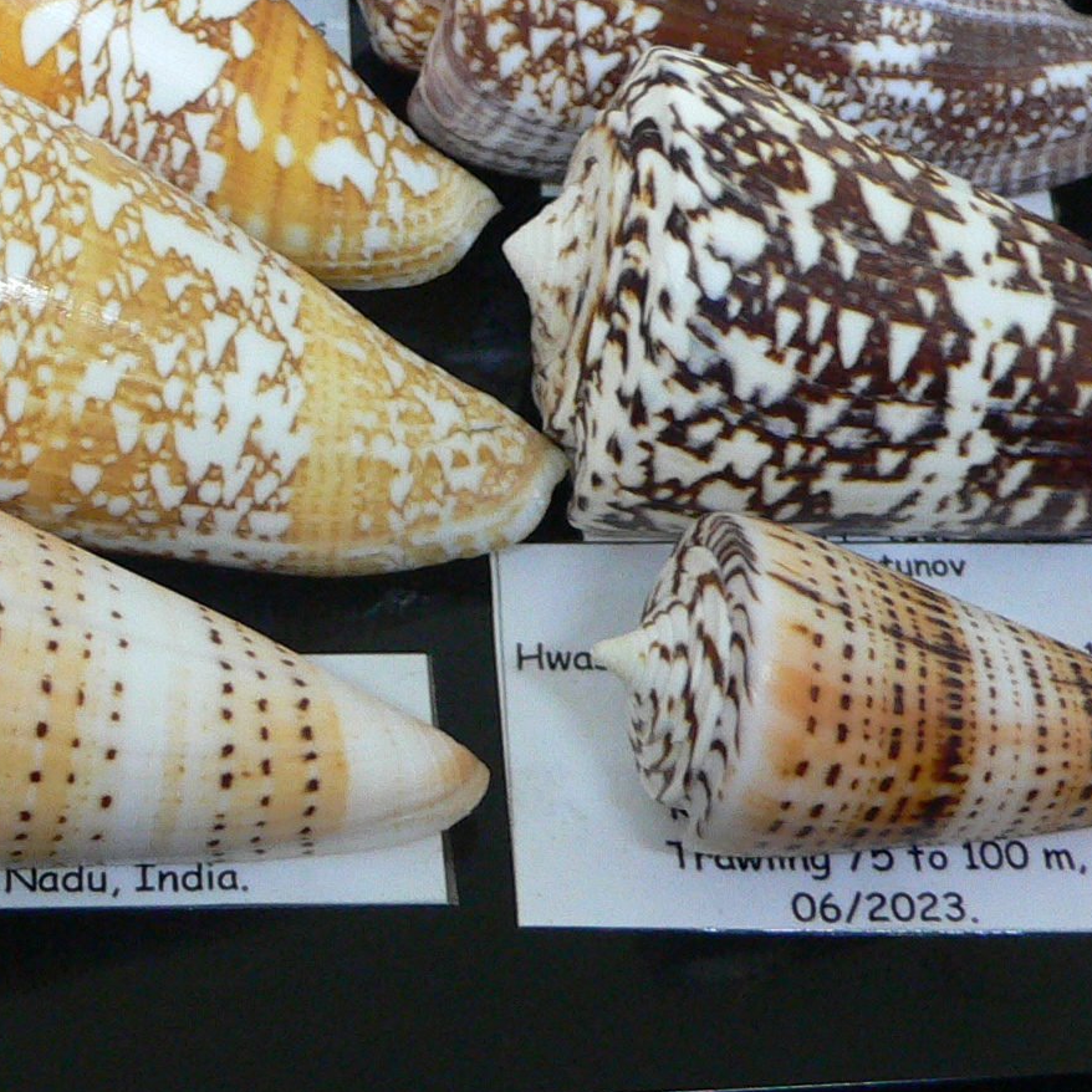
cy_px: 407
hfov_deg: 23.7
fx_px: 2534
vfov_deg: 24.3
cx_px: 136
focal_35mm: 71
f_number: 2.8
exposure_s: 1/50
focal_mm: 4.6
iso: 200
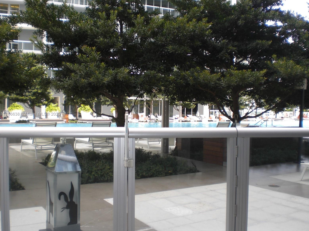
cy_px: 114
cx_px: 155
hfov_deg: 47.9
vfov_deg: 36.8
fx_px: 348
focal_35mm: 39
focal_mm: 6.3
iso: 50
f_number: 3.1
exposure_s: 1/160
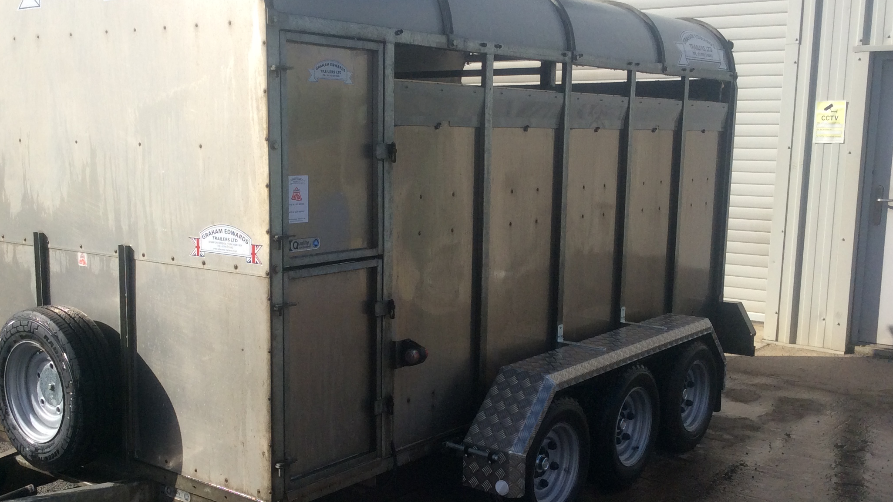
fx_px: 1042
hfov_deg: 46.3
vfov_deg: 27.1
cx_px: 407
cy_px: 293
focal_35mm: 44
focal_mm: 3.3
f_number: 2.4
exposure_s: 1/1789
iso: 32
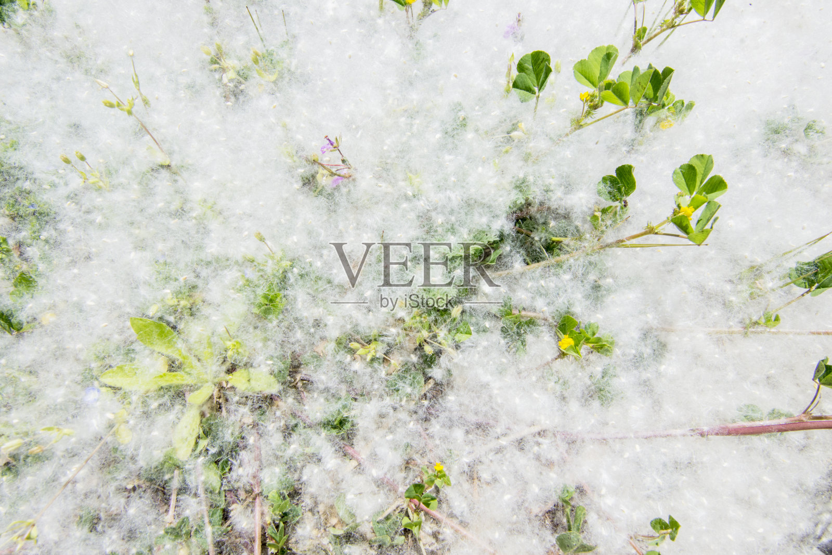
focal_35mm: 21
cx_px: 416
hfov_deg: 81.2
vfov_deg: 59.5
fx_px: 485
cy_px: 278
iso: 500
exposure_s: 1/800
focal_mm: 14
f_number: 16
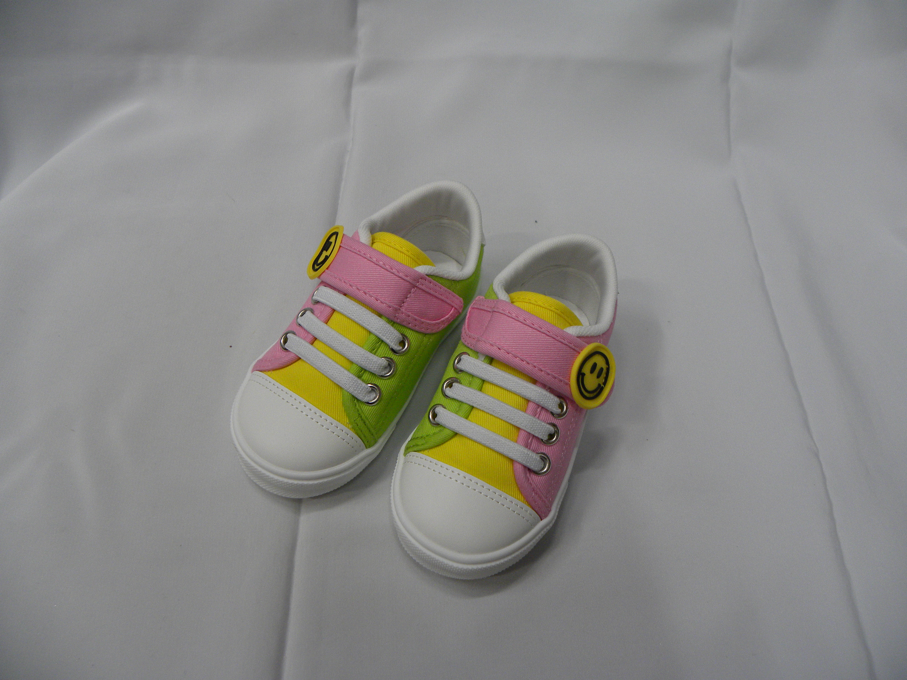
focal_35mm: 26
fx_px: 681
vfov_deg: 53.1
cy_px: 340
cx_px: 454
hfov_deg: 67.3
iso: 170
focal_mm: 4.6
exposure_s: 1/91
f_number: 2.8
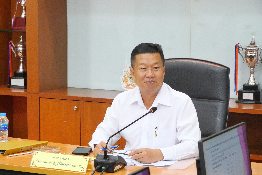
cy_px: 88
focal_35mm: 124
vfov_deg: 11.1
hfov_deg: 16.5
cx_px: 131
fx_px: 903
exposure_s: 1/50
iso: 6400
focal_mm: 60
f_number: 7.1
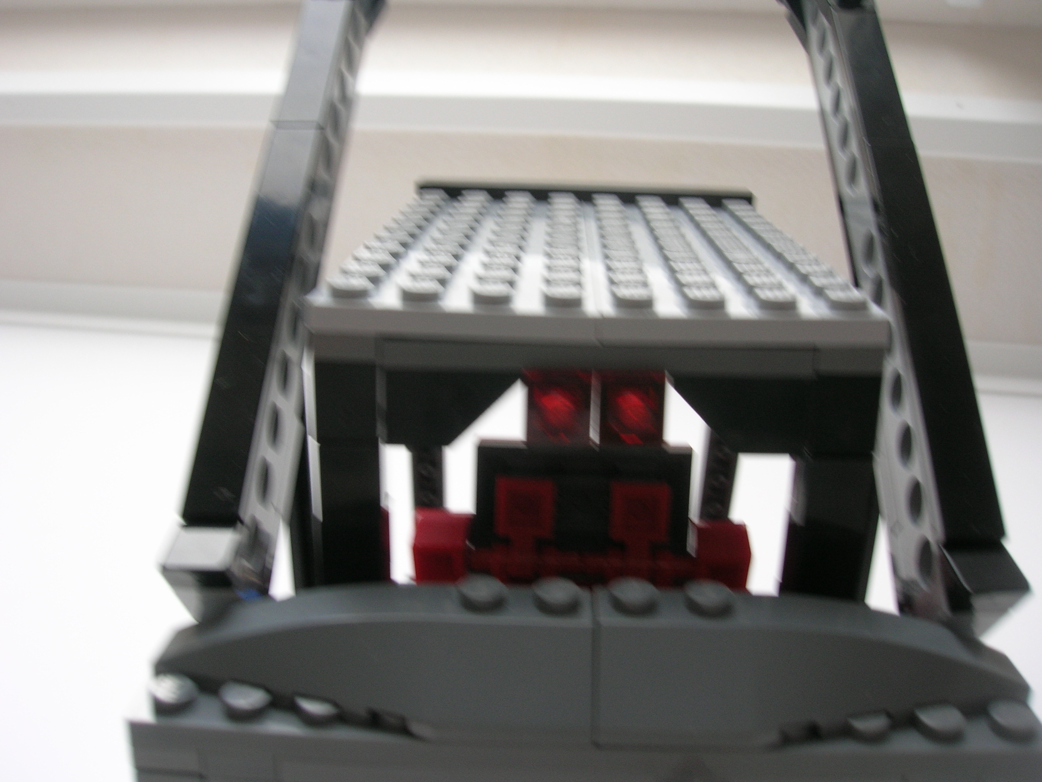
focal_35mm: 34
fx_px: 1023
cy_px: 391
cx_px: 521
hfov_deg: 54.0
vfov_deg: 41.8
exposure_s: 1/19
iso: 50
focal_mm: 5.7
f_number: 4.9
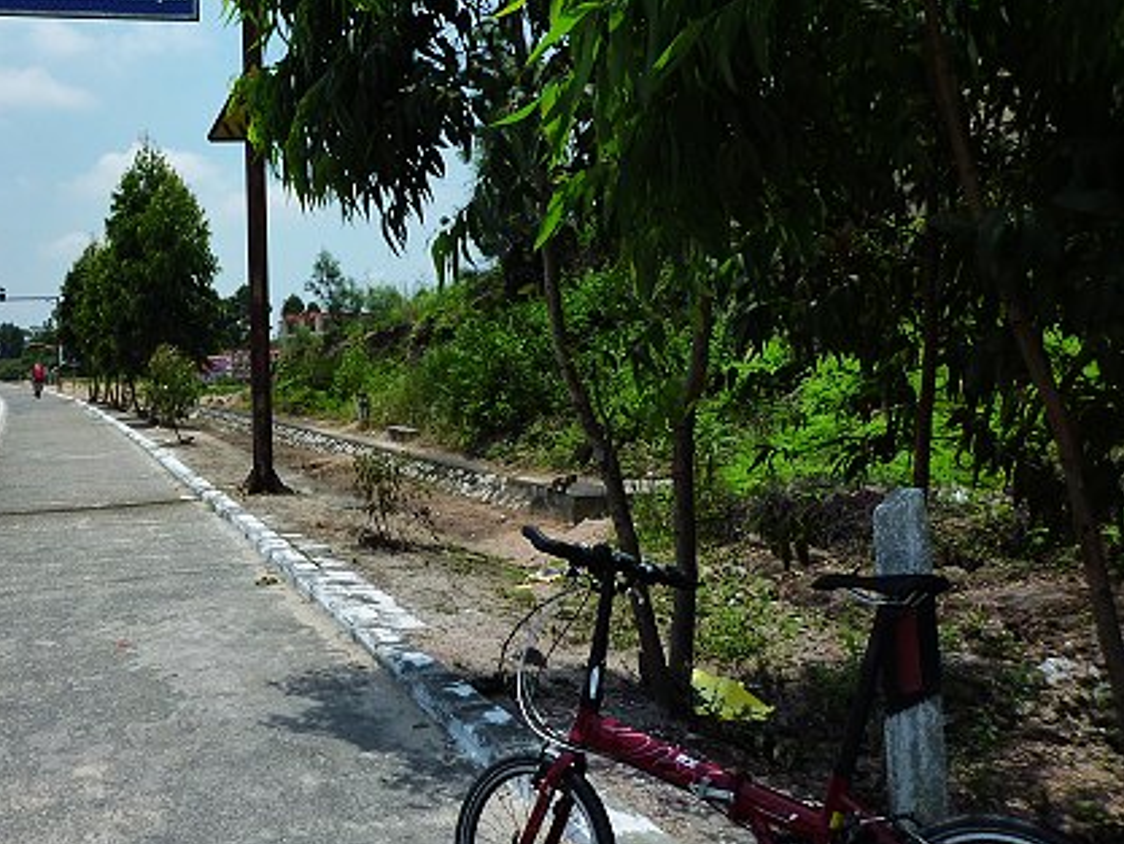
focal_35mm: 36
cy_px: 383
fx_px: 1169
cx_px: 321
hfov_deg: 49.8
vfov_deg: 39.6
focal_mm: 4.4
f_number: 4.5
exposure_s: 1/800
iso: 125
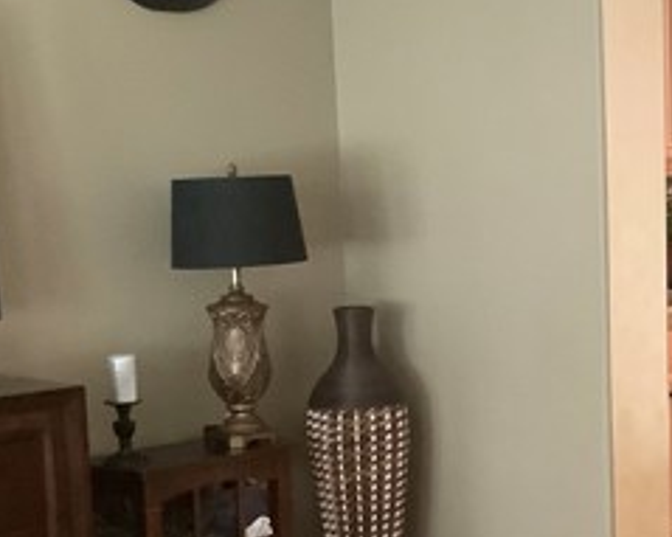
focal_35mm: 81
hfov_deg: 21.9
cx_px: 799
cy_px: 377
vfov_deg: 18.9
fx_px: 1610
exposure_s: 1/40
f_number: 2.4
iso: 320
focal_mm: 3.3
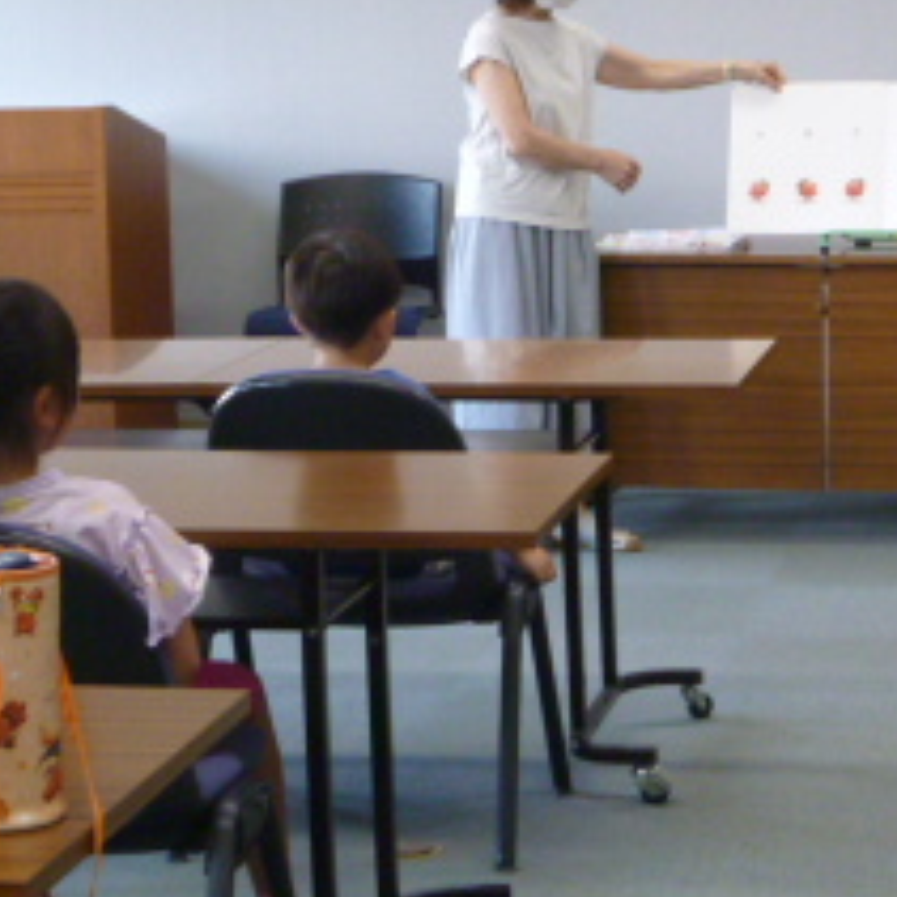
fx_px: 2990
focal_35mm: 102
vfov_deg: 17.0
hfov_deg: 16.8
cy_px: 298
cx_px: 854
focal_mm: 6.8
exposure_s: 1/40
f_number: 3.5
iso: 320
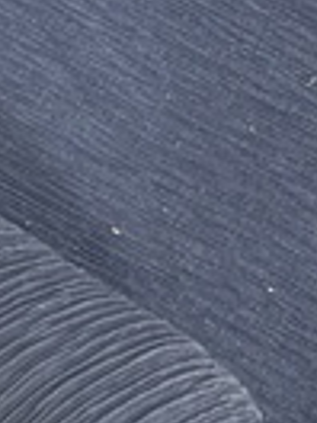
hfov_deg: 8.9
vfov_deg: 12.4
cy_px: 16
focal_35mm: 158
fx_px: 1929
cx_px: -282
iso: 800
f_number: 1.6
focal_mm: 5.96
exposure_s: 1/14
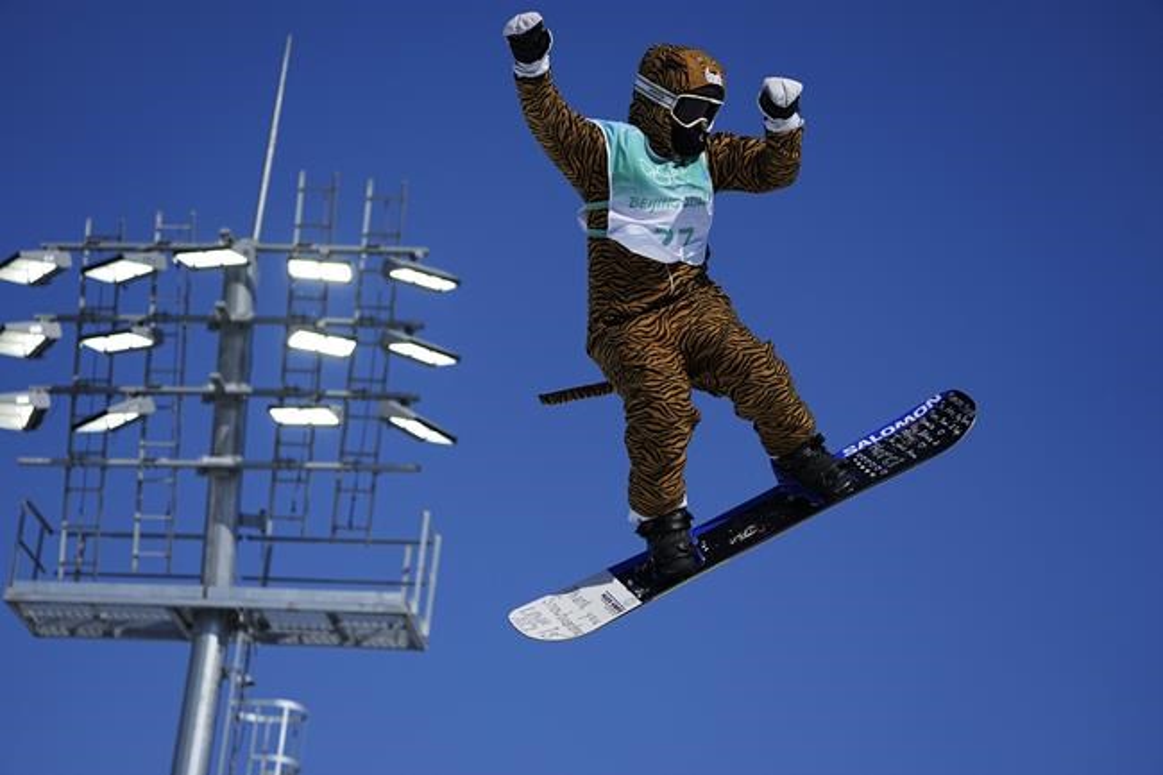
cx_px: 582
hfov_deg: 20.4
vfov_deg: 13.7
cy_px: 388
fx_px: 3230
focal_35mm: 100
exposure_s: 1/8000
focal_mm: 100
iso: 400
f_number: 5
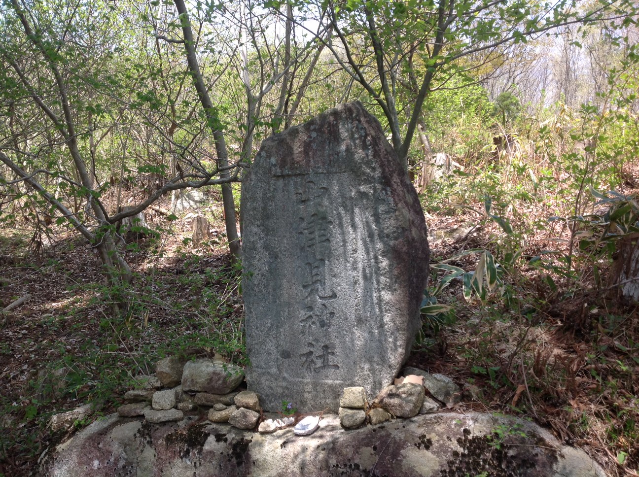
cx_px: 320
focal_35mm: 35
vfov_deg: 40.6
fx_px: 645
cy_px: 238
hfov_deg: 52.7
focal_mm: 4.28
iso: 50
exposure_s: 1/369
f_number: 2.4
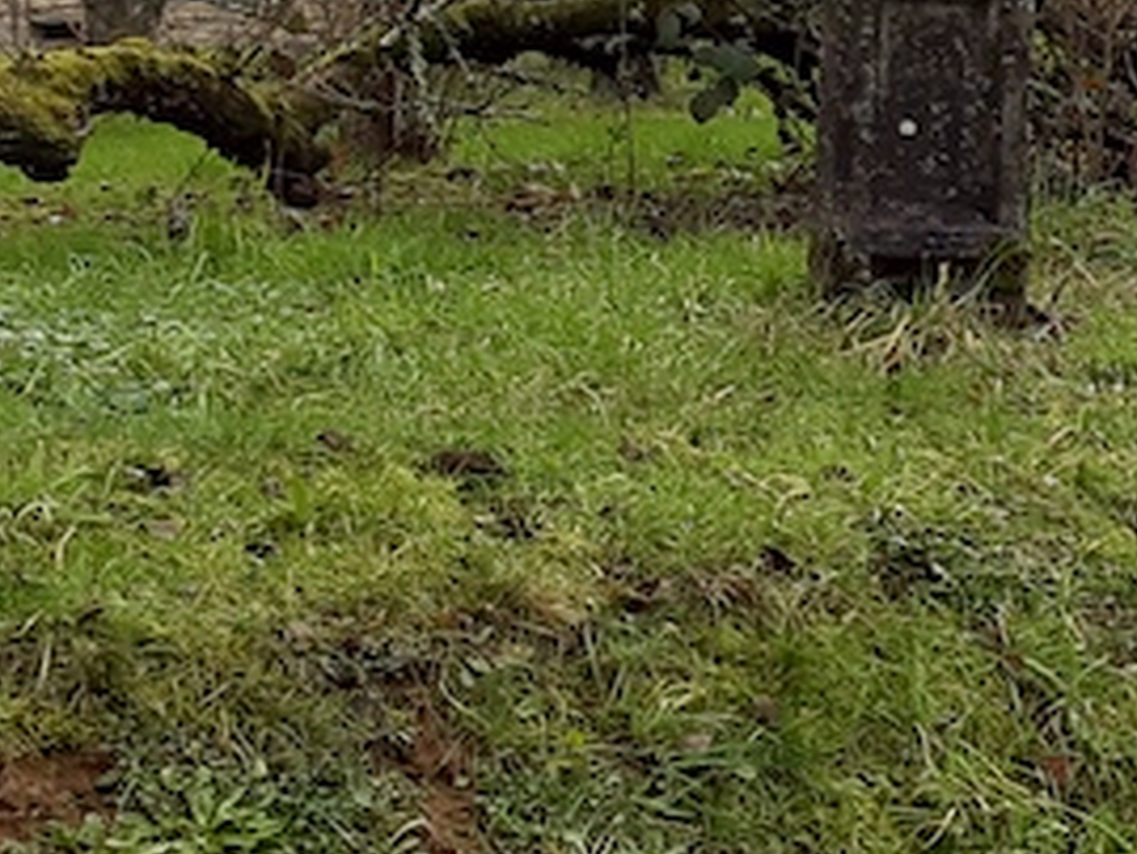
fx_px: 3812
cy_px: 224
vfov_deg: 12.7
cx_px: 2435
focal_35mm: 116
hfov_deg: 13.8
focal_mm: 3.92
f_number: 1.7
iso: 40
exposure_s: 1/489
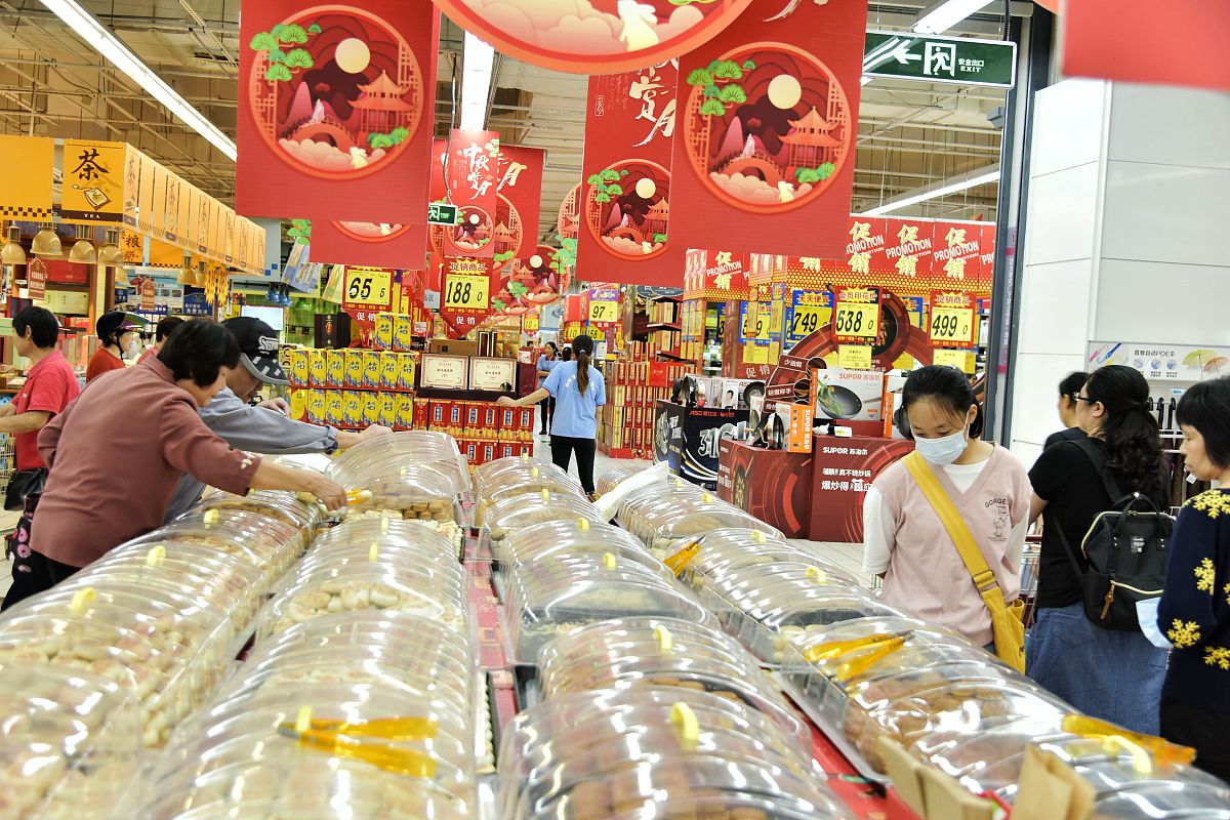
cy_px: 410
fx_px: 1196
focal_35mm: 35
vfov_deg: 37.9
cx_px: 615
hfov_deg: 54.4
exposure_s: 1/80
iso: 500
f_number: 4
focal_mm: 35
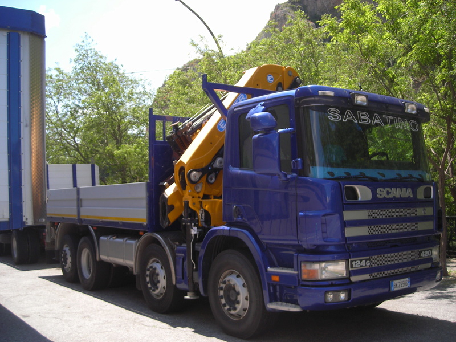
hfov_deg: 49.0
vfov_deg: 37.7
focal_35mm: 38
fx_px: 501
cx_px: 228
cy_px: 171
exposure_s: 1/312
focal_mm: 6.3
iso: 50
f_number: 3.2
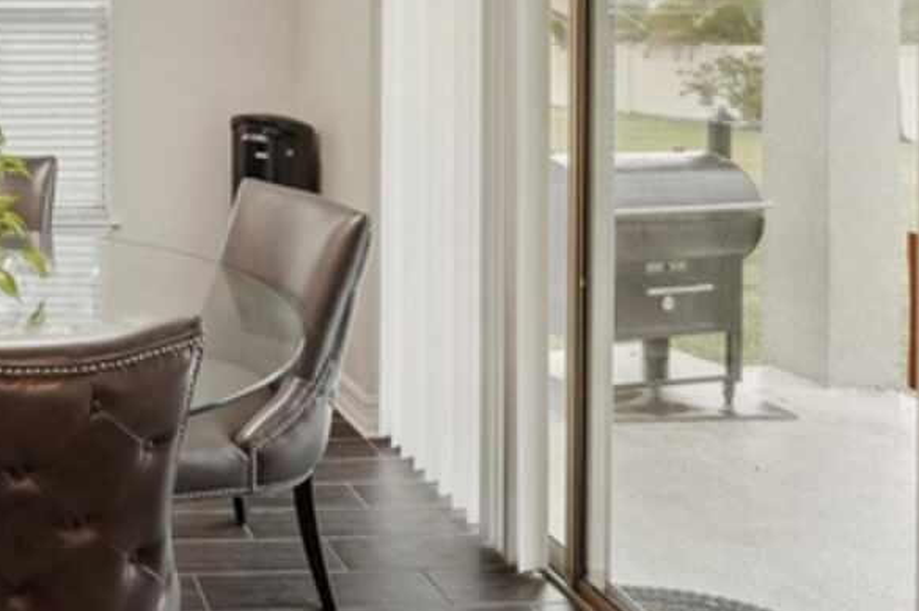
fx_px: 893
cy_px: 36
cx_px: 14
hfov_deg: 46.3
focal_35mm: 35
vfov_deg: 35.1
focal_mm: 16
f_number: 8
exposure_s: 1/15
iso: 400
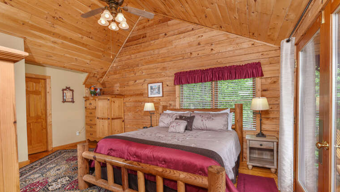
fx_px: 153
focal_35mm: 17
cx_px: 172
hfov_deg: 95.9
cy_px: 108
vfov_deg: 63.8
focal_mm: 16
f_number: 8
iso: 100
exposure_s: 1/30
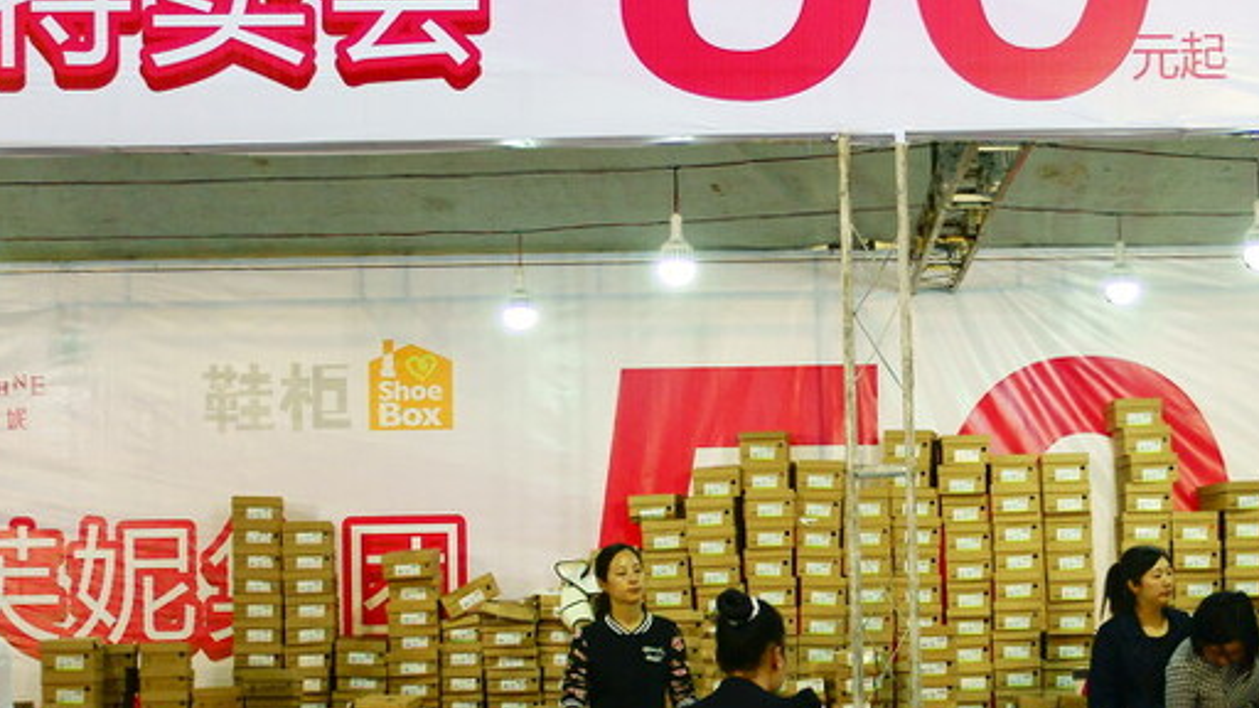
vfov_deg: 11.7
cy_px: 547
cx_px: 1016
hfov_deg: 20.5
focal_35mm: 103
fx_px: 3439
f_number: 2.8
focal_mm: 28
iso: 200
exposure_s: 1/50
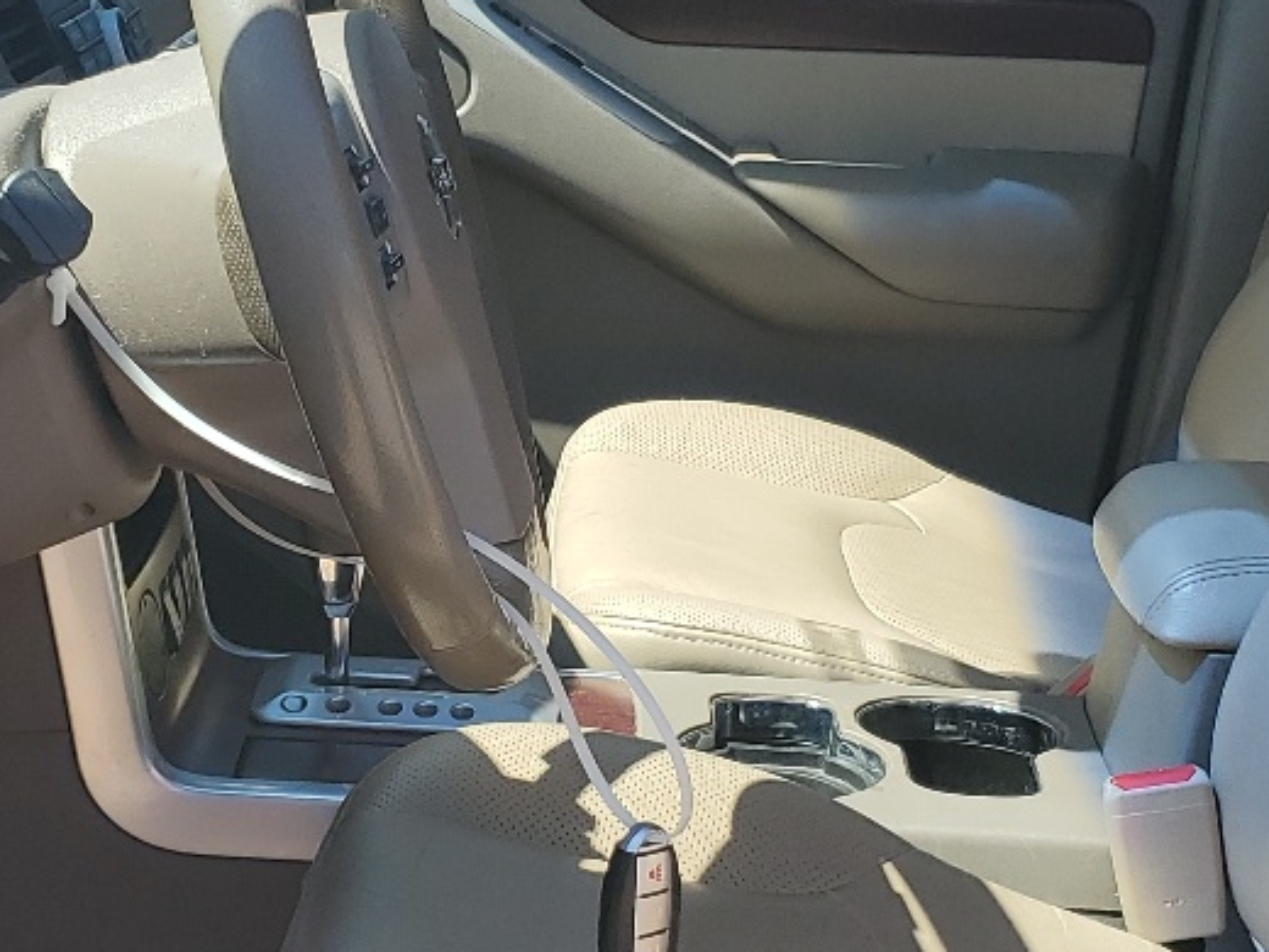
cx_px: 588
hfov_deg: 24.4
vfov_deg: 18.4
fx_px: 2933
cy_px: 539
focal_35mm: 80
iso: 50
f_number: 1.5
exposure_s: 1/1111
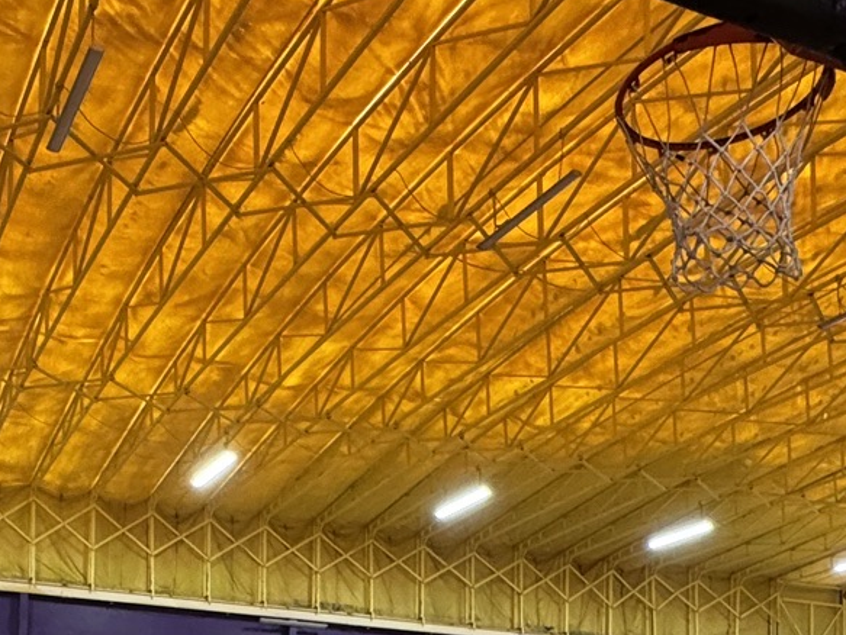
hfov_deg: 38.2
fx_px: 1174
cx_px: 174
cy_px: 750
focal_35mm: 48
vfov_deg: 27.0
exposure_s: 1/100
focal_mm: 2.22
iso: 320
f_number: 2.2
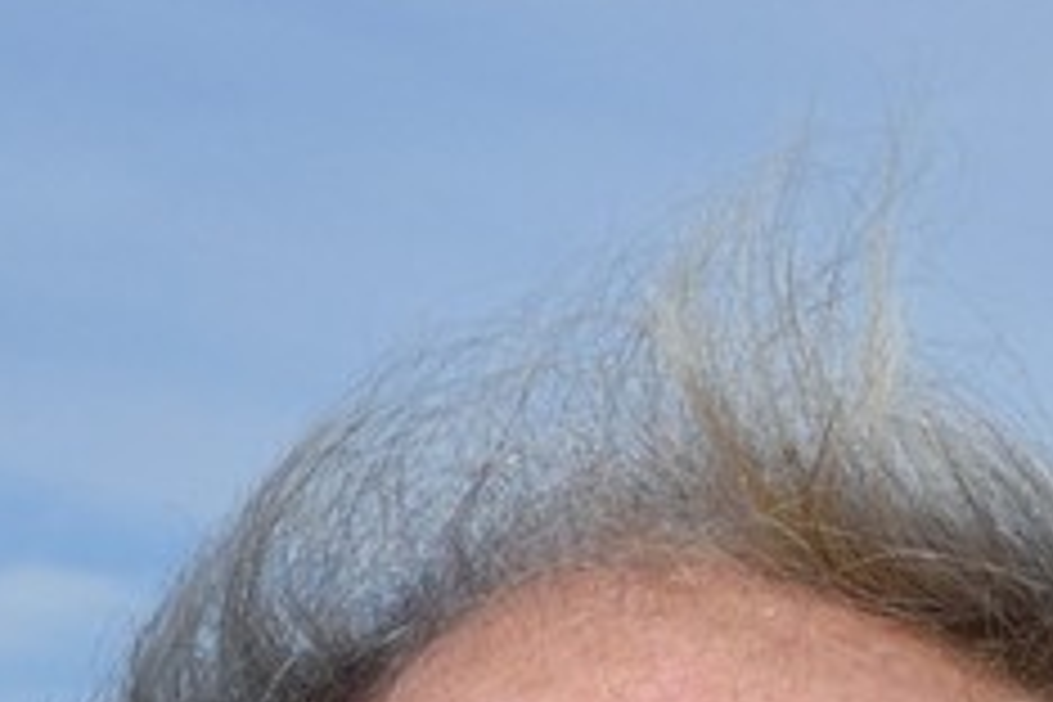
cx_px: 1552
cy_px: 2961
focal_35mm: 301
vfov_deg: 4.2
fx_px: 8804
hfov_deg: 6.8
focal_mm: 44
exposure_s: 1/250
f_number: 18
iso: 200
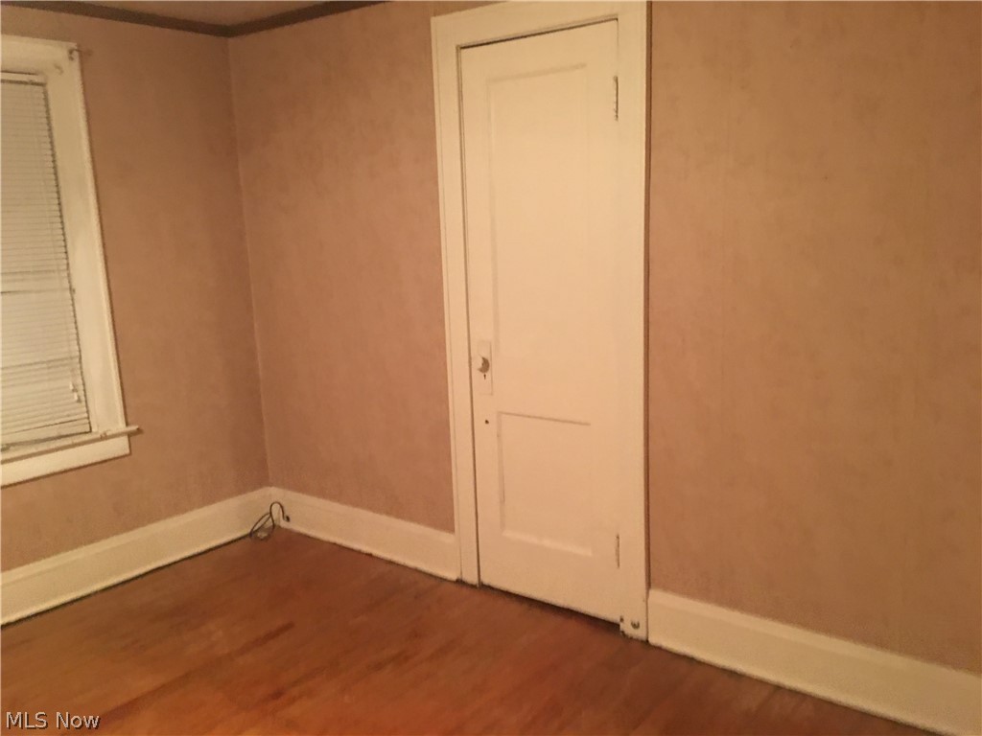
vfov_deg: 48.2
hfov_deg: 61.7
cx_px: 491
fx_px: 823
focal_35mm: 29
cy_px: 368
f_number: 2.2
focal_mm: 4.15
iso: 64
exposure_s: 1/4
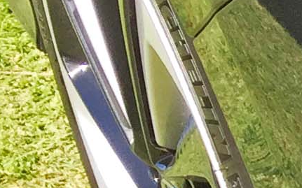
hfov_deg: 7.4
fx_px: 1917
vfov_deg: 5.5
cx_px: 1035
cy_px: 346
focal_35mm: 233
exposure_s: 1/732
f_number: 2.2
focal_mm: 4.15
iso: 32
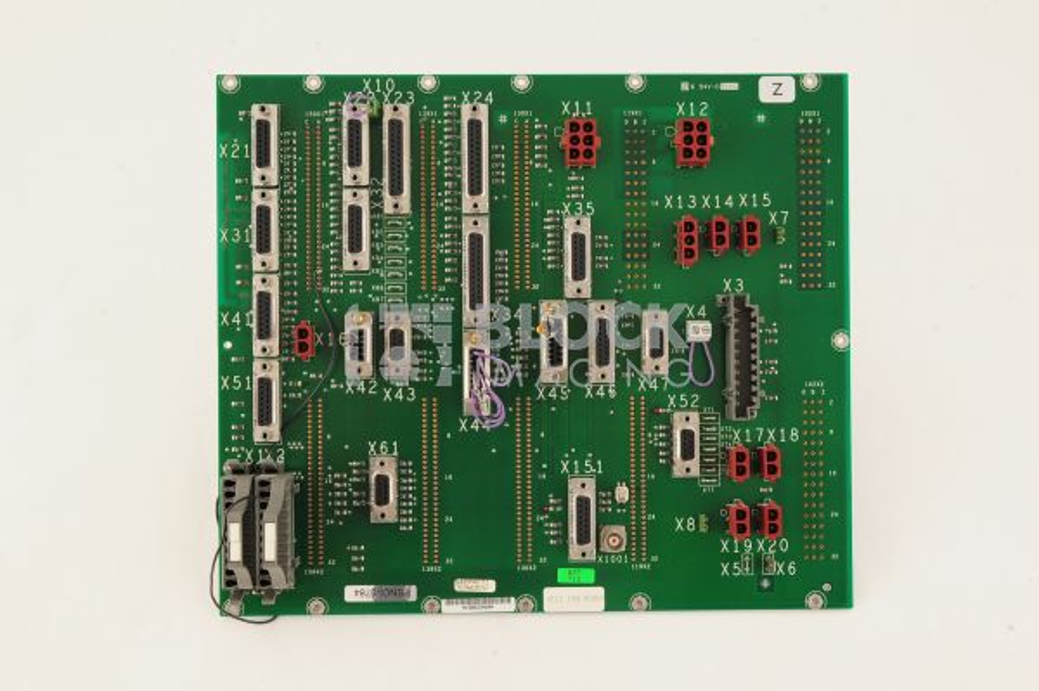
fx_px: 1442
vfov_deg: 26.9
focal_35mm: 50
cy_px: 346
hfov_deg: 39.6
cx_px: 520
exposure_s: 1/125
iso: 1600
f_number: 10
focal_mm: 50
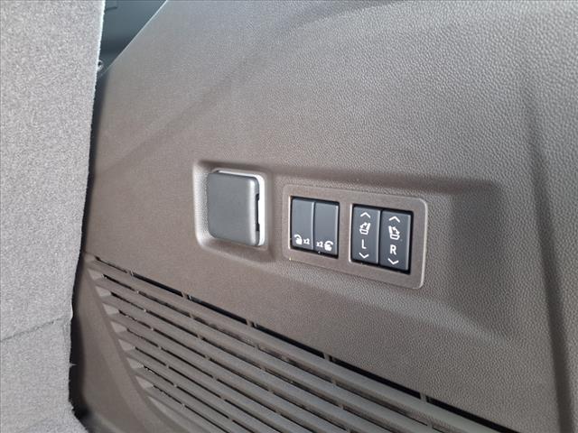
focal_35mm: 27
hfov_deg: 65.3
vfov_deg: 51.4
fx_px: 451
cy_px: 216
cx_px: 289
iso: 160
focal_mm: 3.58
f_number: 1.9
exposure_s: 1/30
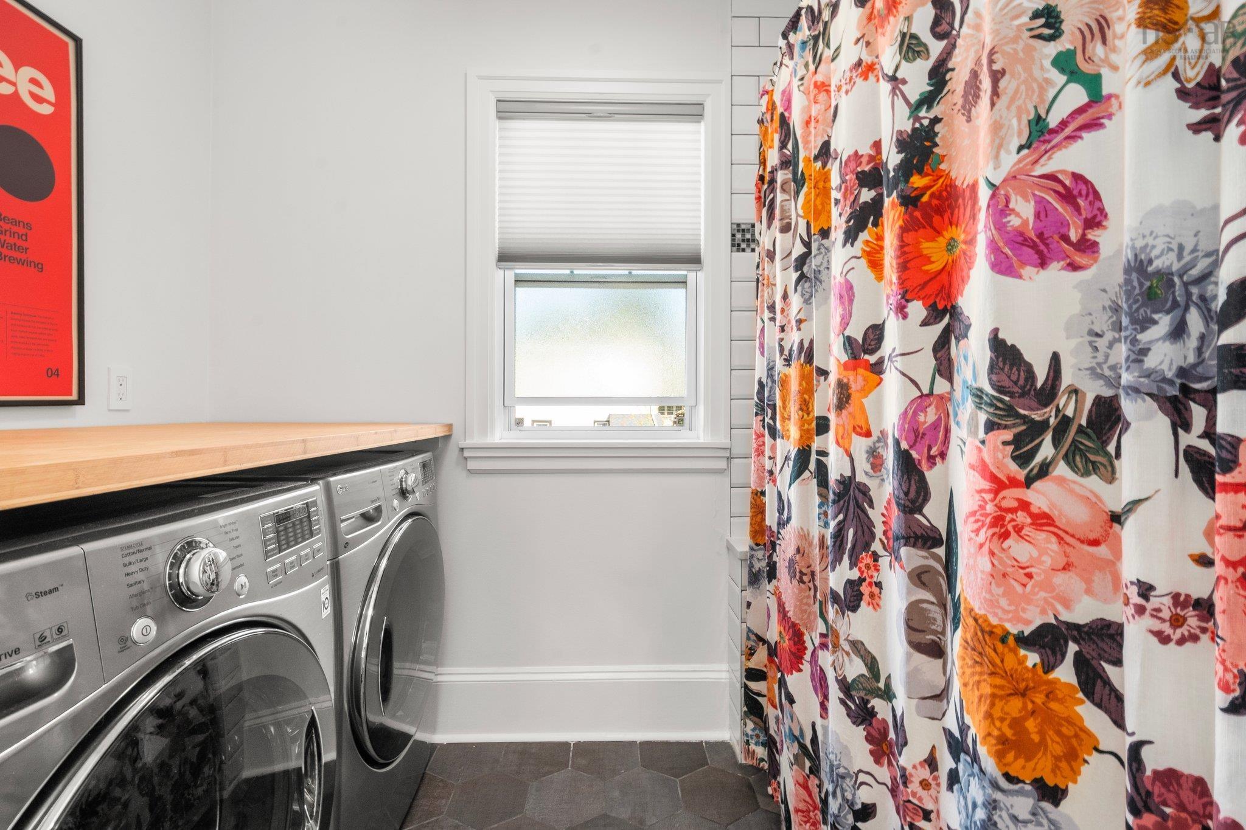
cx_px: 623
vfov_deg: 77.3
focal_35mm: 15
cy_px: 415
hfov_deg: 100.4
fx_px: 519
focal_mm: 10
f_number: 10
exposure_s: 1/2.5
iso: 500
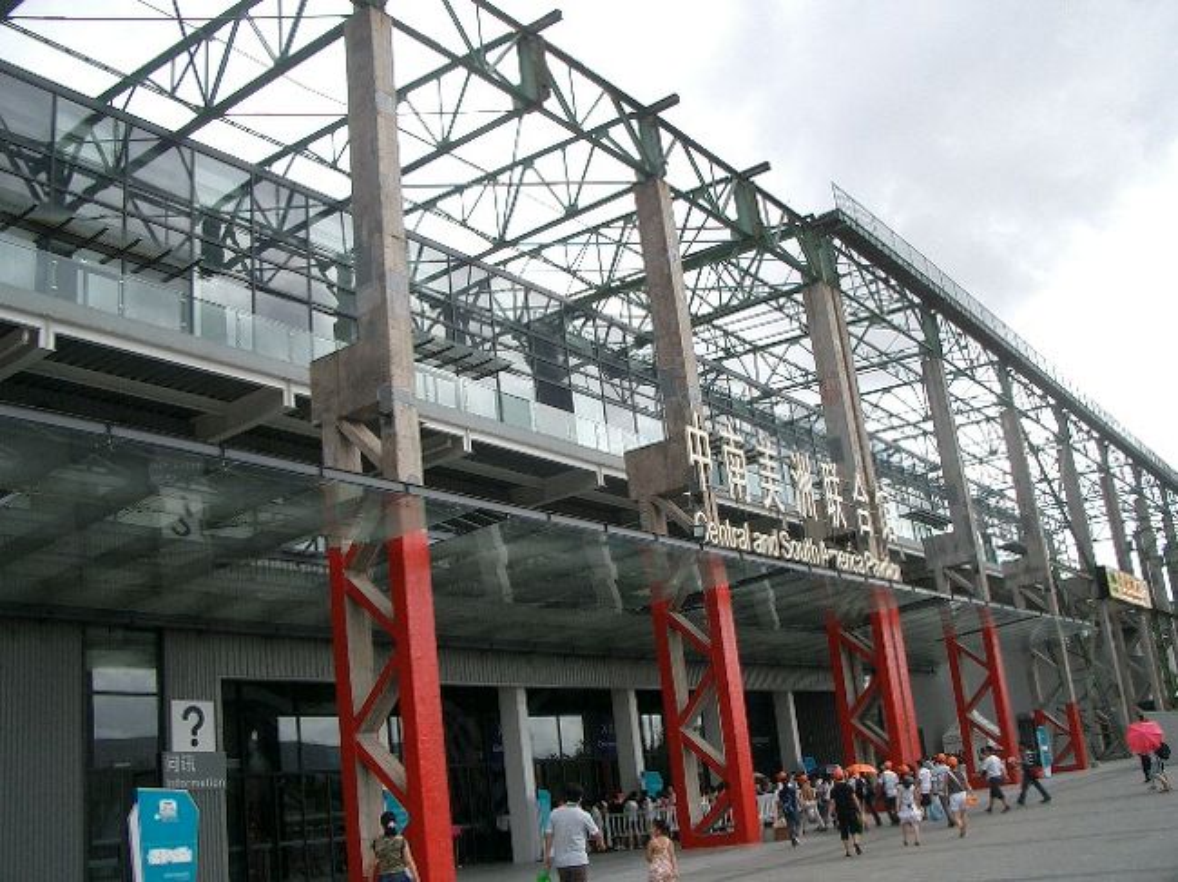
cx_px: 589
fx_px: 1191
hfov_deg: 52.6
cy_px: 441
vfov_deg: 40.7
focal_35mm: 35
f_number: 4.3
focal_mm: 5.8
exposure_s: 1/250
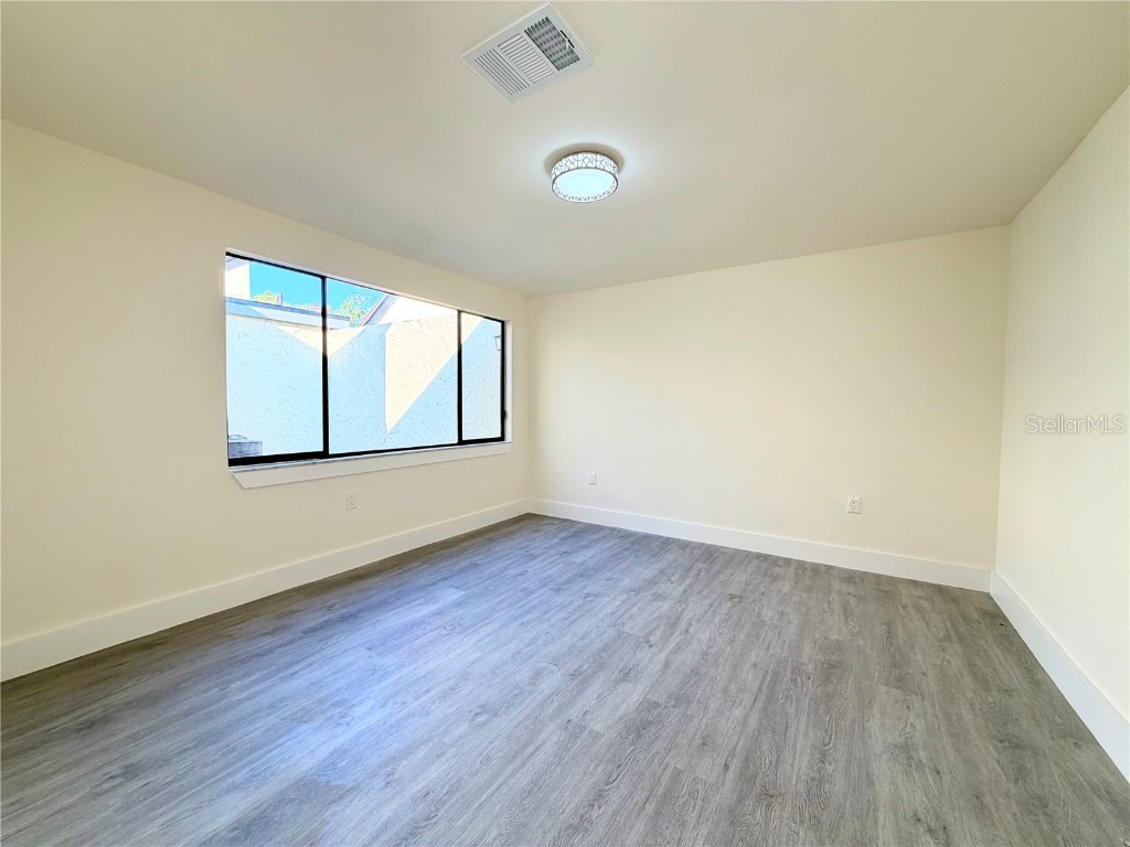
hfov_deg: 102.1
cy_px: 424
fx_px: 457
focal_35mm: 14
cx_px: 565
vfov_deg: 85.7
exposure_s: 1/120
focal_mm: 2.22
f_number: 2.2
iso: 80
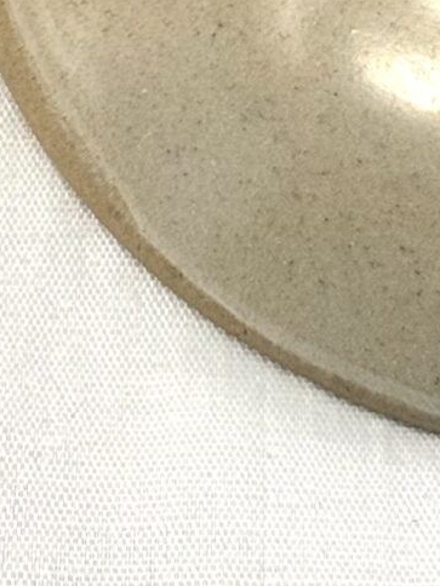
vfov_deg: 7.3
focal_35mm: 254
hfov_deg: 5.8
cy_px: -800
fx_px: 4305
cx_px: -16
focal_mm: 6.76
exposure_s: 1/100
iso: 50
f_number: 1.78
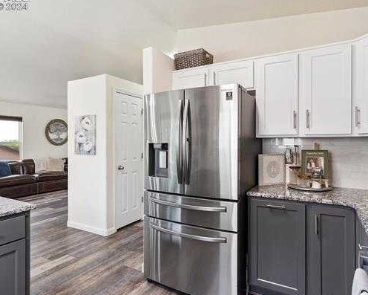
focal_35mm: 23
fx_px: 251
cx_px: 174
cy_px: 143
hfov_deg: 72.5
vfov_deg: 60.9
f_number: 8
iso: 400
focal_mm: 19
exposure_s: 1/15
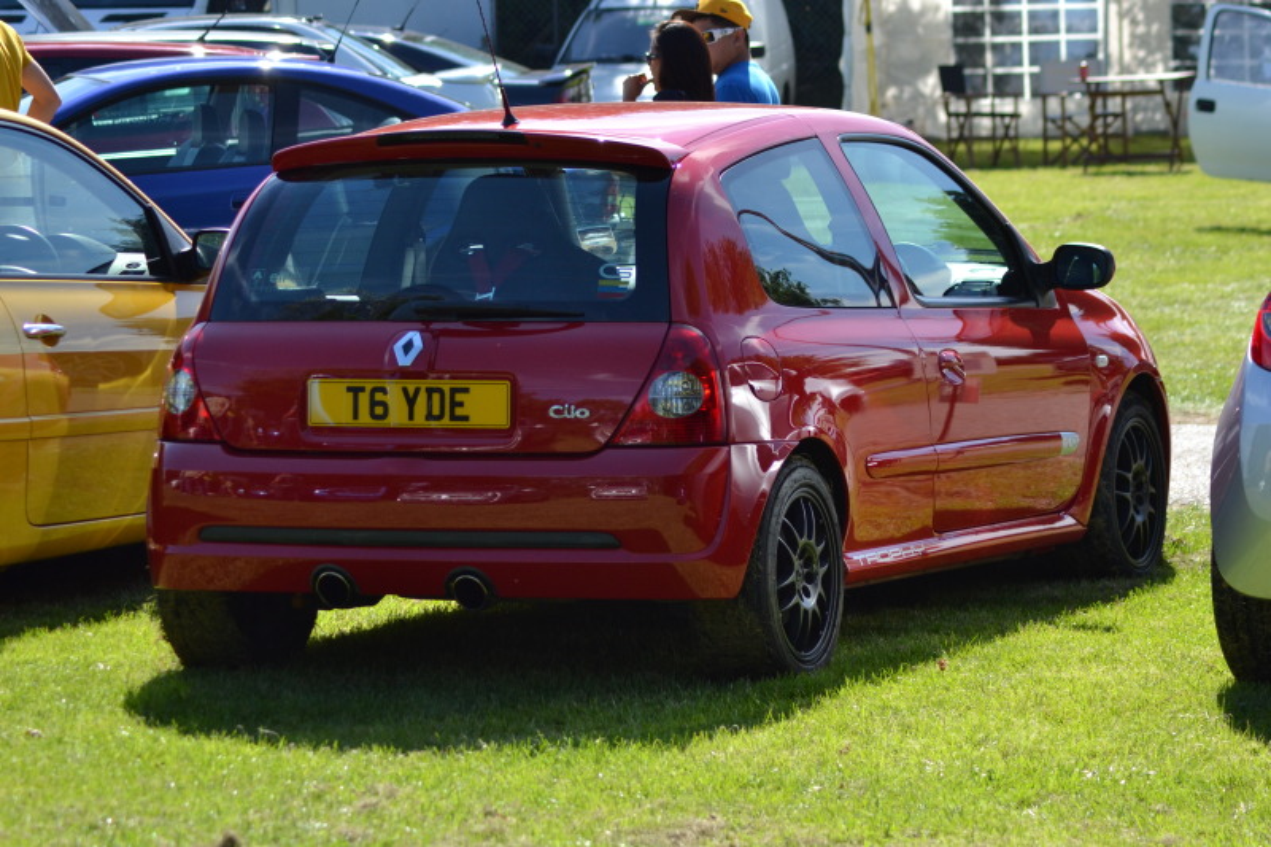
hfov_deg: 13.0
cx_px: 636
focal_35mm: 158
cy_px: 424
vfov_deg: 8.7
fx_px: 5559
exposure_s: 1/1250
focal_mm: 105
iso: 400
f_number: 5
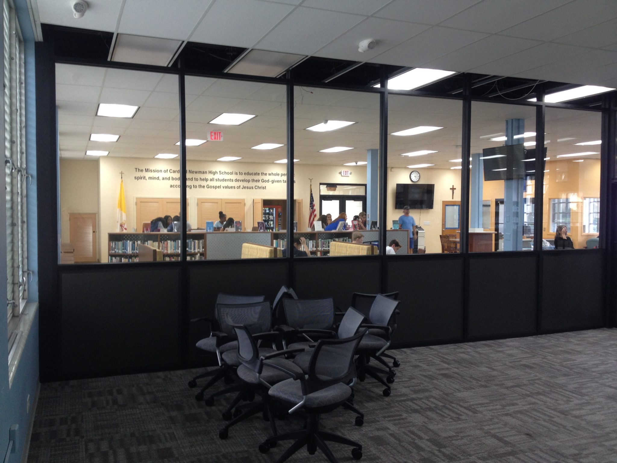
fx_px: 624
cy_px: 232
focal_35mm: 35
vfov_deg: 40.7
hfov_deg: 52.6
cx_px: 308
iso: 80
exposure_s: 1/20
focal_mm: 4.28
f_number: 2.4
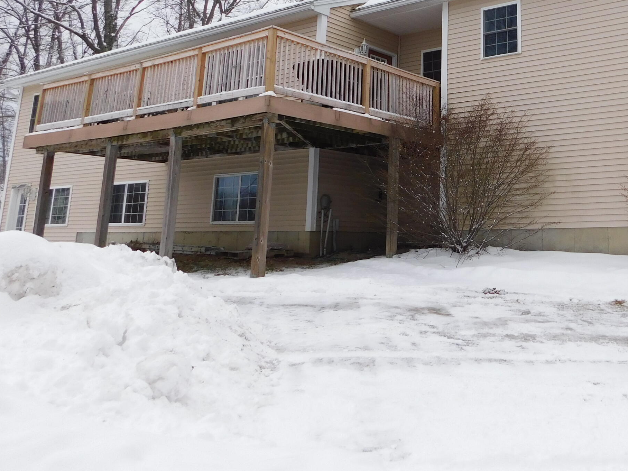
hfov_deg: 46.4
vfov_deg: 36.3
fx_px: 689
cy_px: 87
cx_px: 504
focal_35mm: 38
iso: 125
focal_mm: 4
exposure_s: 1/200
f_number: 3
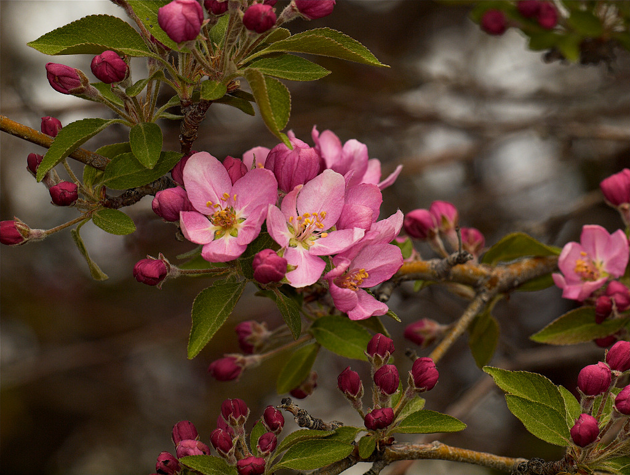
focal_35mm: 300
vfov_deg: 5.0
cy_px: 238
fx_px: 5468
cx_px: 315
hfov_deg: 6.6
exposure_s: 1/250
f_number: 9
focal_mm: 150
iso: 200
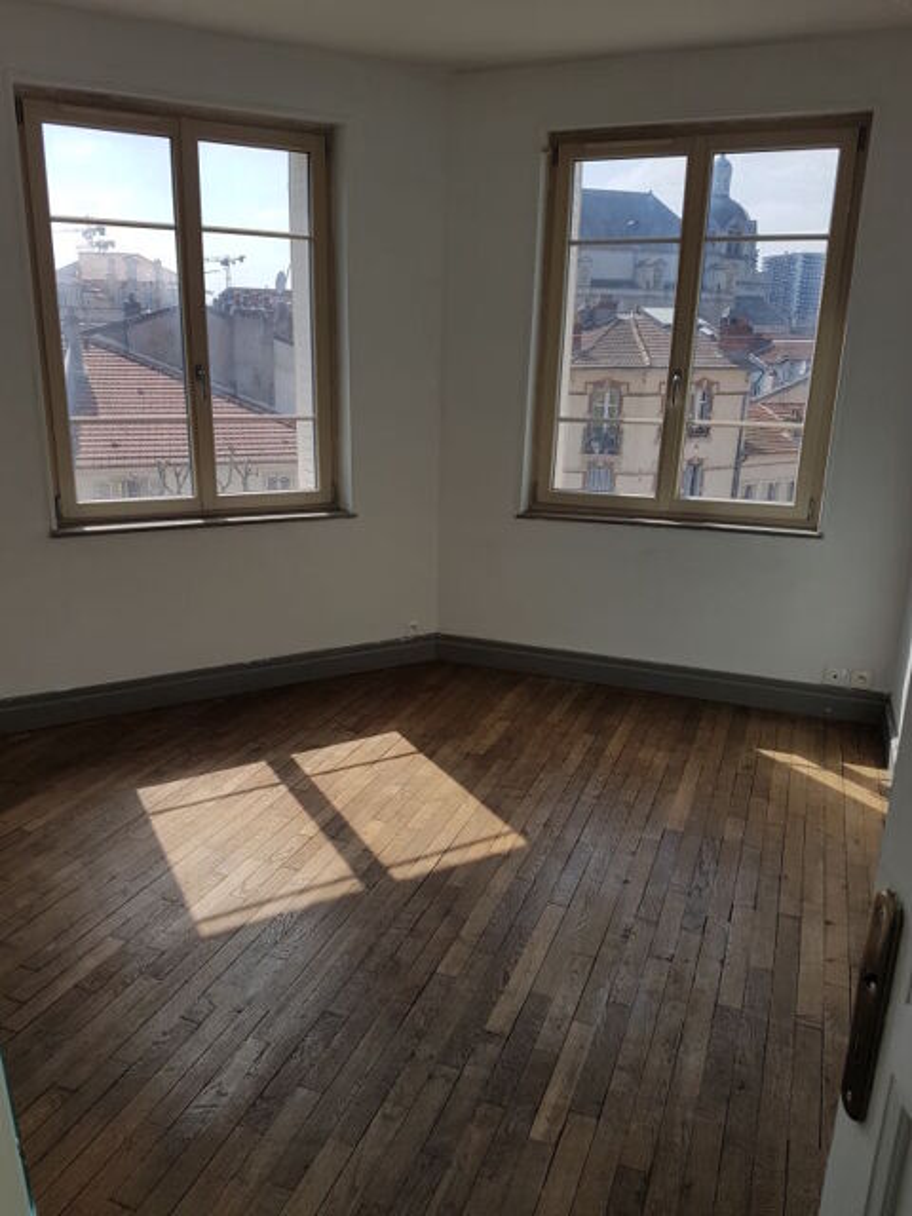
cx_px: 456
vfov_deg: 67.3
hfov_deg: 53.1
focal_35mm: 26
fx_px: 913
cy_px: 608
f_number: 1.7
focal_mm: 4.2
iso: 40
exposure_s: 1/1700
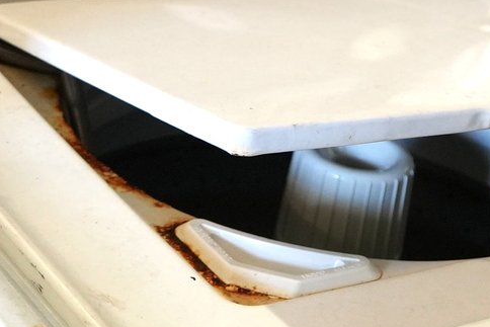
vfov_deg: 13.4
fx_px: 1389
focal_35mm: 102
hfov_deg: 18.2
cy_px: 263
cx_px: 700
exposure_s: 1/160
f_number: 3.5
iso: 2500
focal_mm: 29
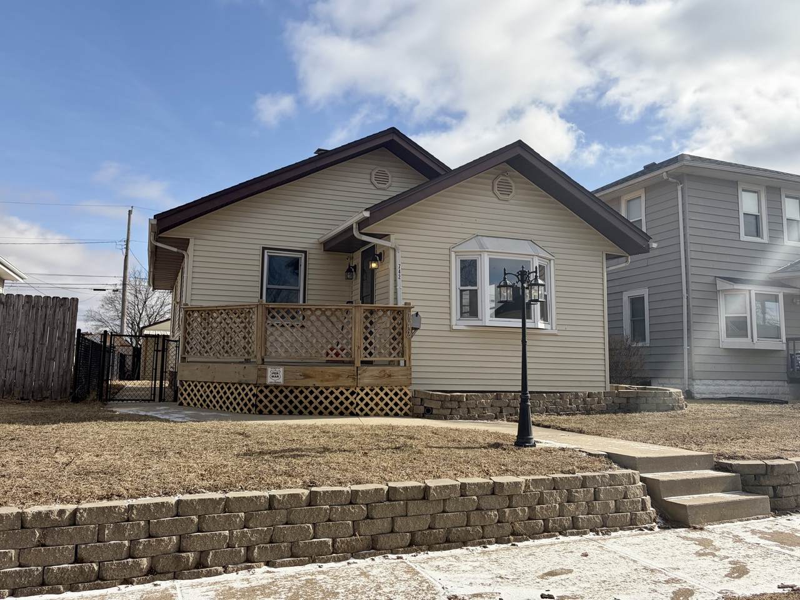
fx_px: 601
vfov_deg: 53.1
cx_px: 400
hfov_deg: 67.3
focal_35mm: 26
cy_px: 300
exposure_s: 1/6329
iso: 64
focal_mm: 5.96
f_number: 1.6
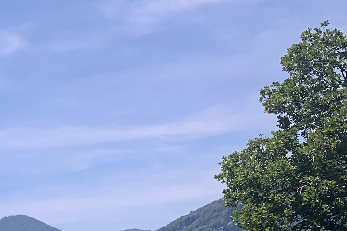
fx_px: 925
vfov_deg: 13.7
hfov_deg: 18.4
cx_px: -200
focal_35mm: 96
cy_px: 300
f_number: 1.8
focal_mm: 4.25
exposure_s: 1/2545
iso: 25
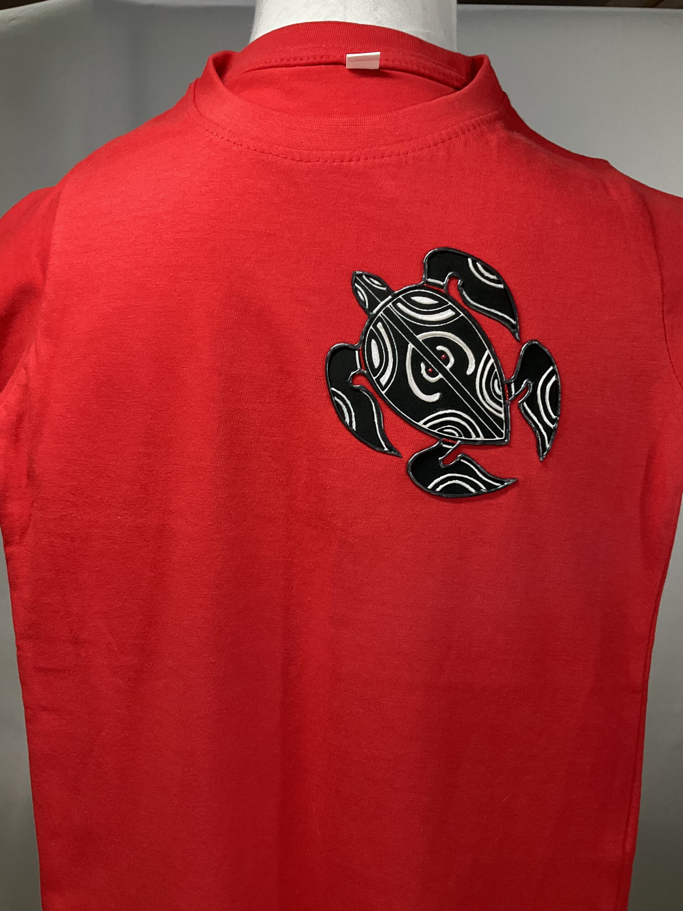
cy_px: 456
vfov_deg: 61.7
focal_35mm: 29
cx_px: 342
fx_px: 763
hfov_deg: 48.2
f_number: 1.8
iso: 125
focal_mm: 3
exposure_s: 1/60
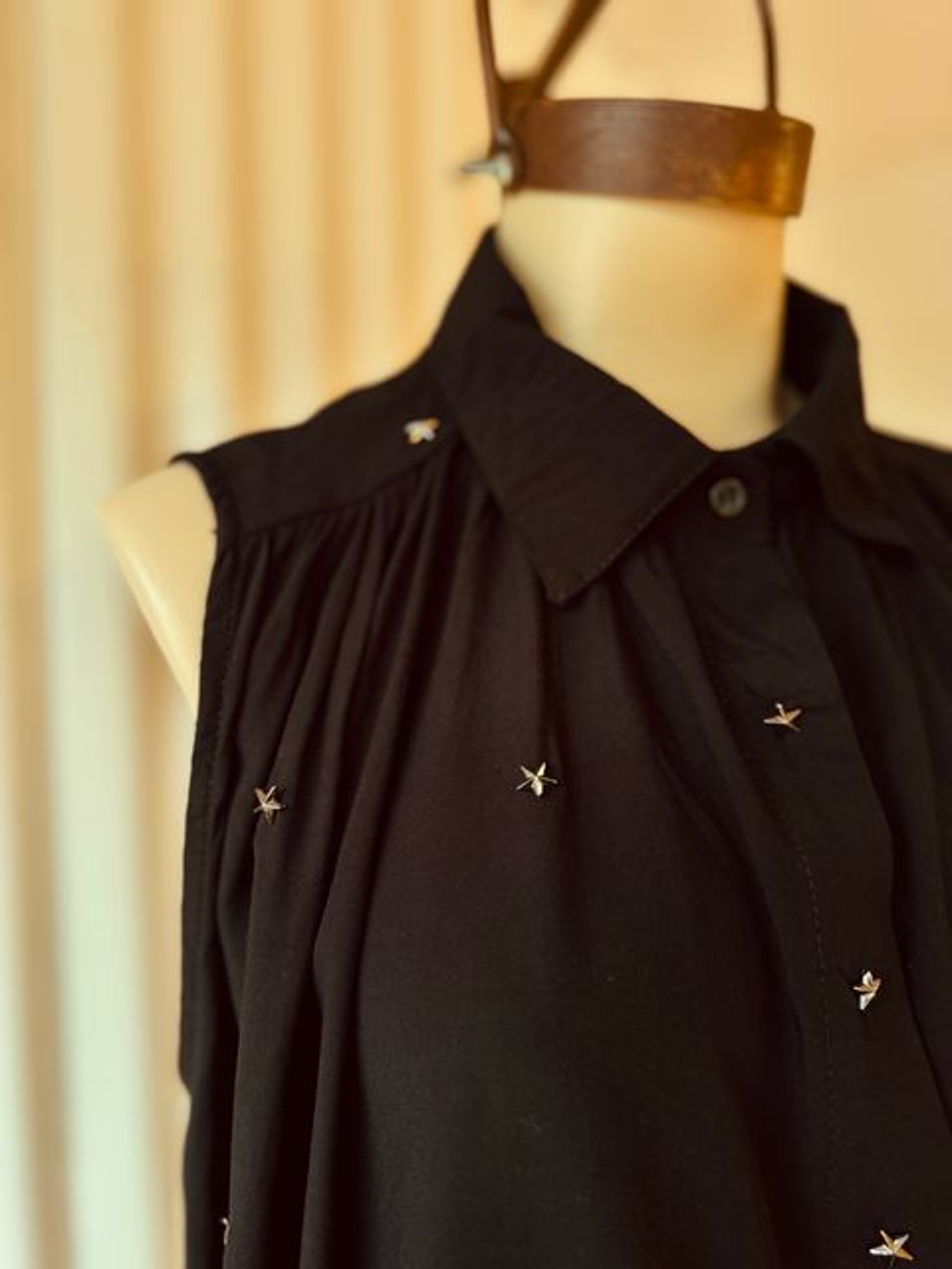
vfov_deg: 71.6
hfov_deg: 56.8
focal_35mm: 24
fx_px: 880
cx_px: 476
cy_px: 634
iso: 320
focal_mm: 6.76
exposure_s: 1/60
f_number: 1.78
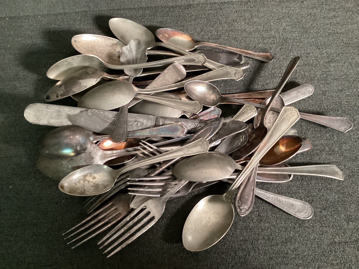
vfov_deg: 45.4
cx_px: 180
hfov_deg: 58.3
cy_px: 134
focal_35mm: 31
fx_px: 322
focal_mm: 3.3
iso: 500
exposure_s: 1/30
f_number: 2.4
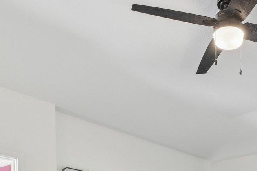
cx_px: 237
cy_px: 239
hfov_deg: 38.7
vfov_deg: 24.0
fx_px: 336
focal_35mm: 47
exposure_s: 1/10
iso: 400
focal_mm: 10
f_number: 8
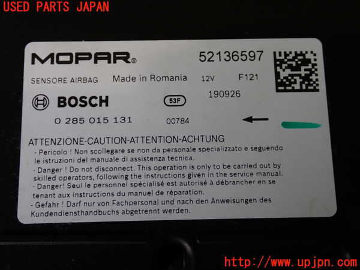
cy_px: 135
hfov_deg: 42.9
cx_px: 180
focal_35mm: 44
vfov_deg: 32.9
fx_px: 458
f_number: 2.9
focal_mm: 7.84
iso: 200
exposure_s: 1/80
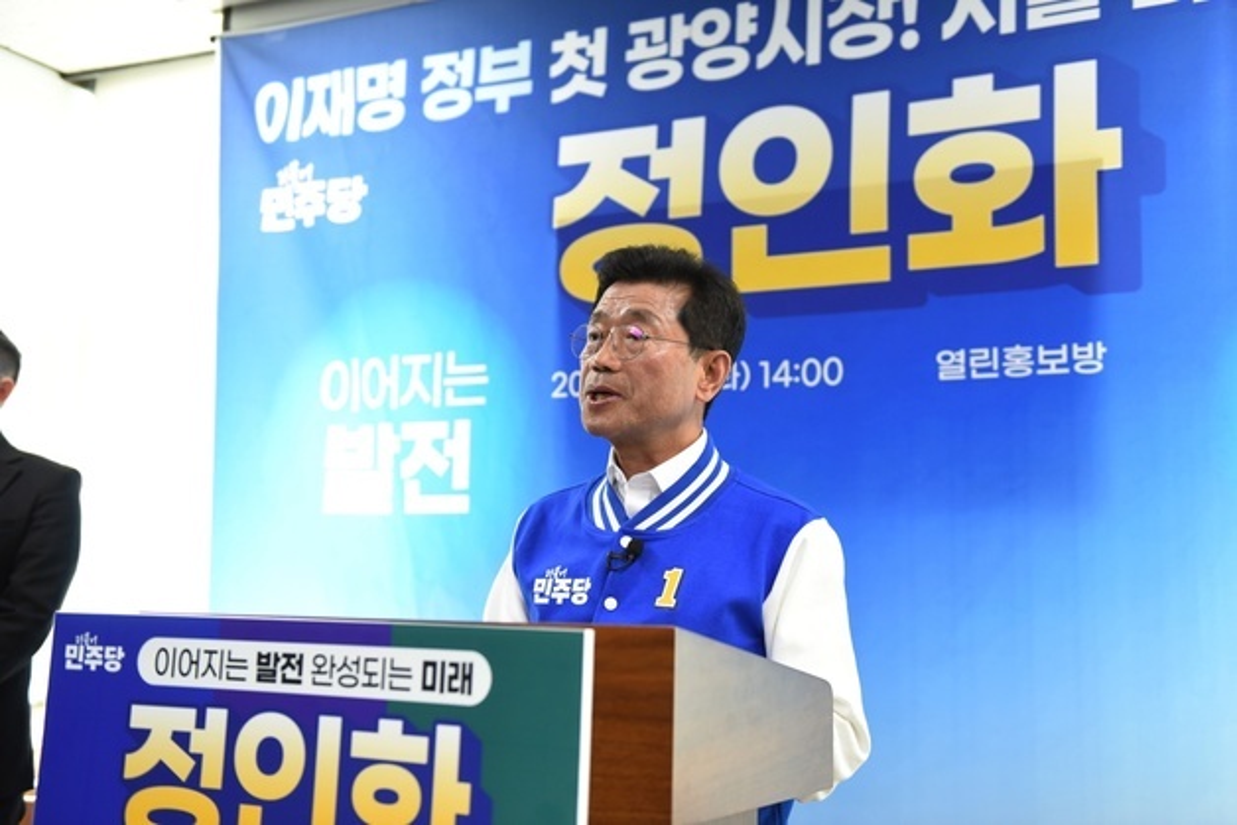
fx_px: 1443
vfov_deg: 31.9
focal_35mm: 42
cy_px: 412
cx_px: 618
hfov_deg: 46.4
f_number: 3.2
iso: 1250
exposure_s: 1/200
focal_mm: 42
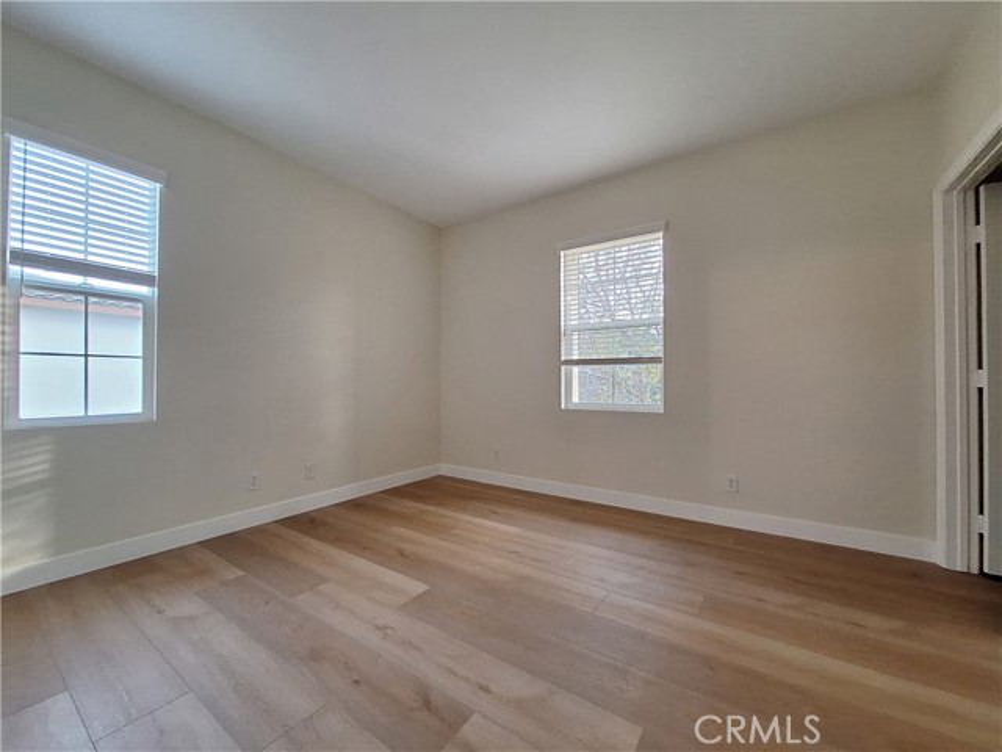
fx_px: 376
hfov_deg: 106.2
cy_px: 376
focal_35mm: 13
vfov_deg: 89.9
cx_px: 501
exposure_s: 1/50
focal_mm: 1.74
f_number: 2.2
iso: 200
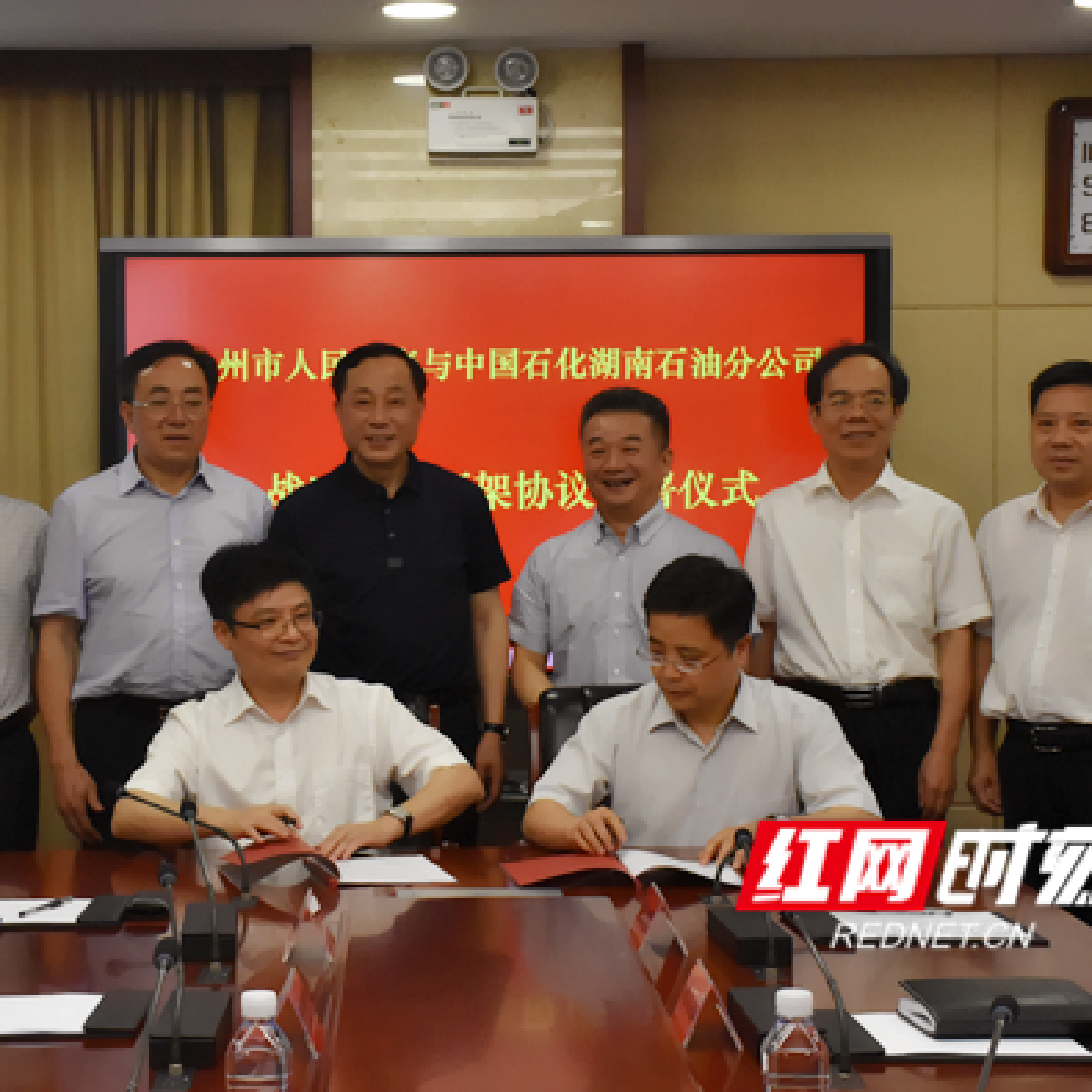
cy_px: 543
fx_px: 2414
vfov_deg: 25.5
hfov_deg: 25.4
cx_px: 398
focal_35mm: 68
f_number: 9
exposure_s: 1/320
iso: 4000
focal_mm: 35
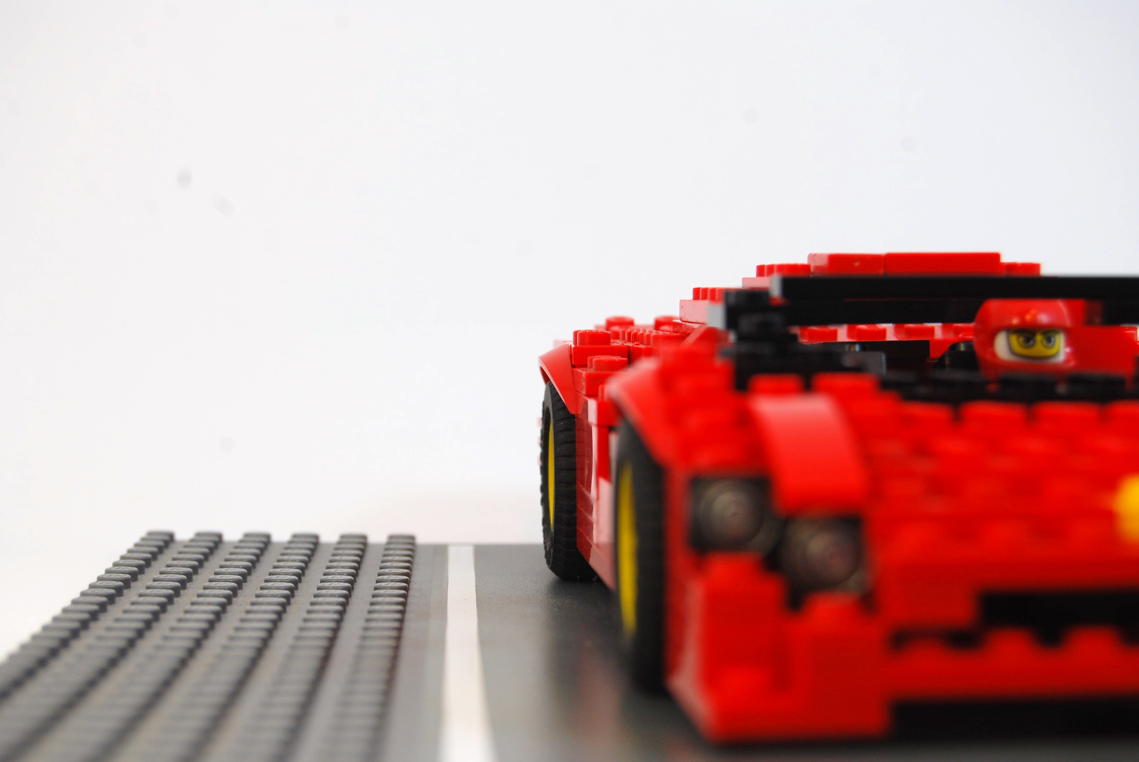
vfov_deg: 16.6
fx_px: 2613
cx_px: 570
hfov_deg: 24.6
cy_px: 381
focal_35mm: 82
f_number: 8
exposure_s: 1/60
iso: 160
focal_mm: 55
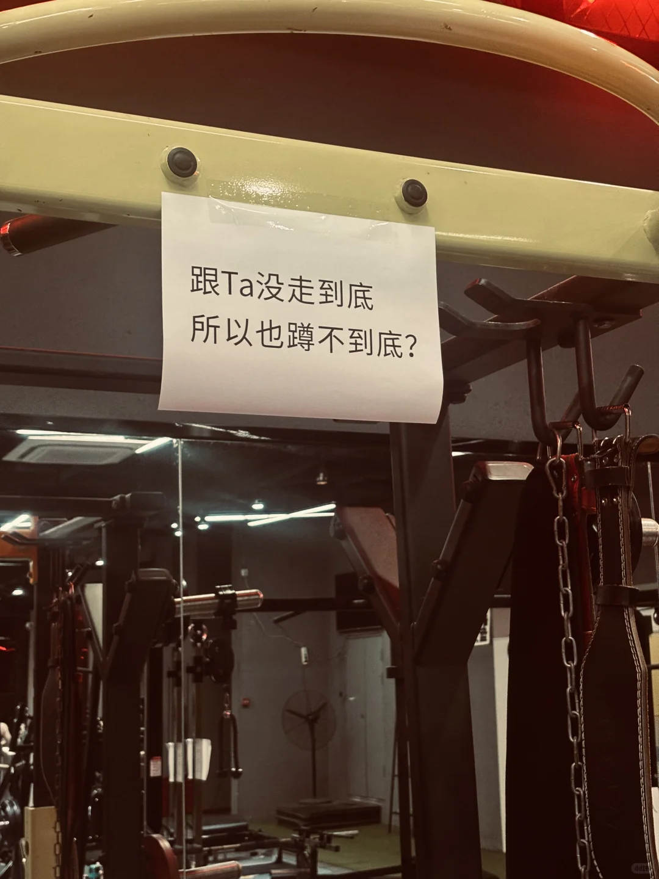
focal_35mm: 52
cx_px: 330
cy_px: 440
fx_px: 1320
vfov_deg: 36.8
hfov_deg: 28.0
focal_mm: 5.96
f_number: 1.6
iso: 125
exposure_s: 1/33
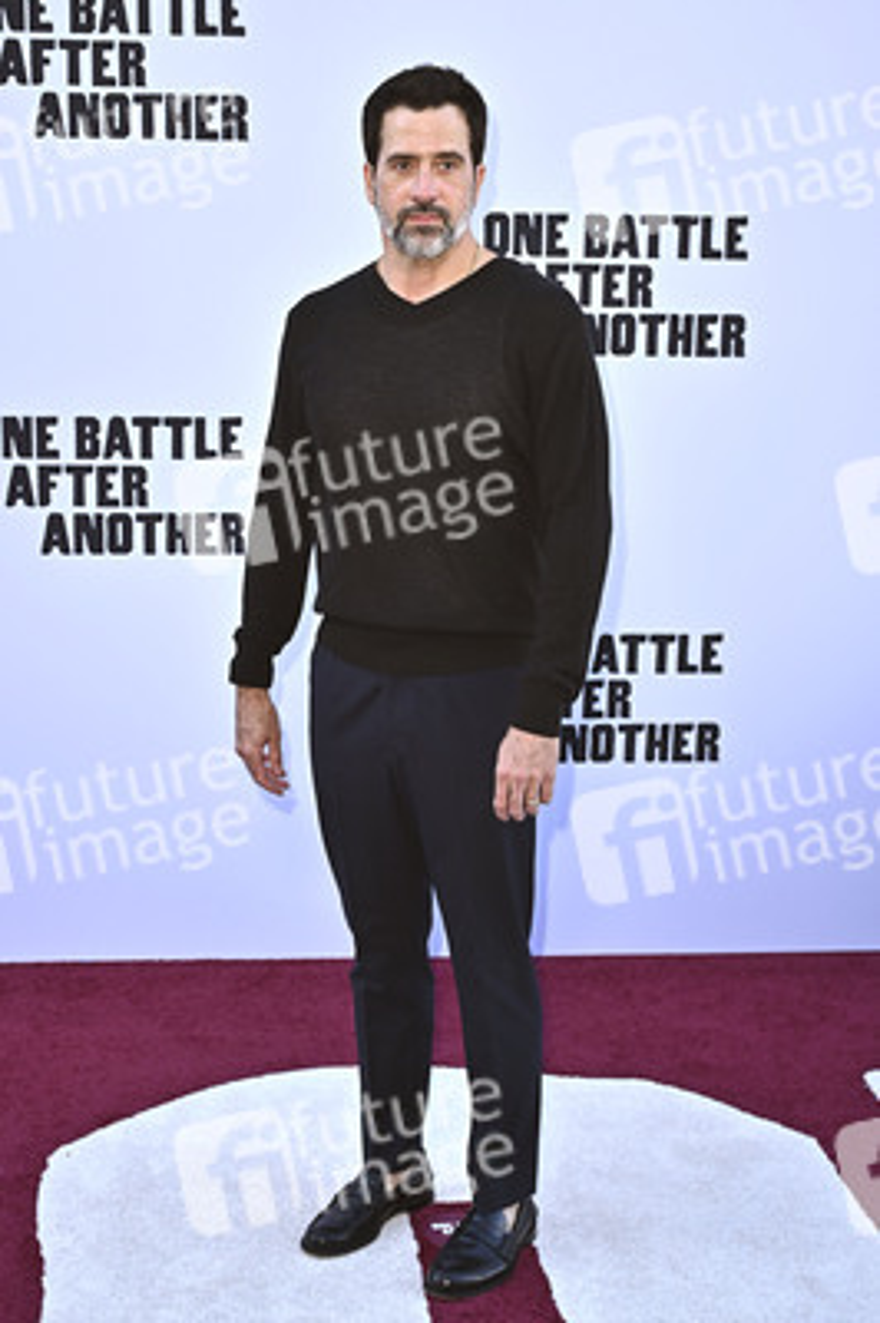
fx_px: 1653
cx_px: 440
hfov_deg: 29.8
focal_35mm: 45
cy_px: 662
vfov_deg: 43.6
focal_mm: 45
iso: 640
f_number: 5
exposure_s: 1/320
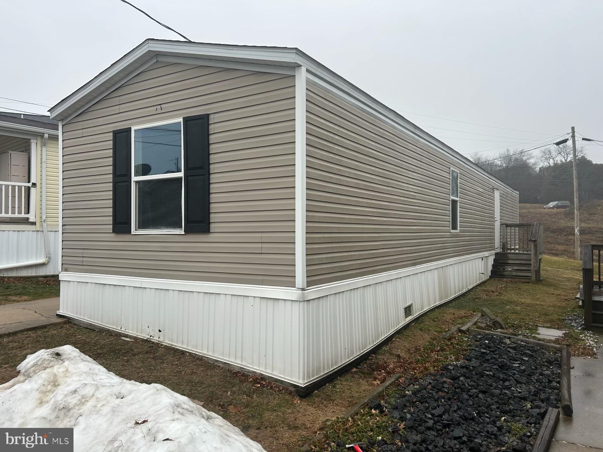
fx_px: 453
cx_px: 302
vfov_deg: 53.1
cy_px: 226
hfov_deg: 67.3
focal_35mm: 26
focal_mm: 5.7
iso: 50
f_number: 1.5
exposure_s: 1/666
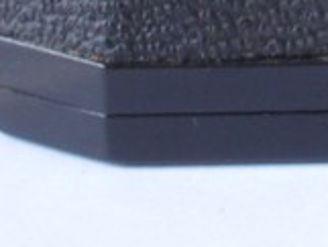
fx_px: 4248
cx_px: 1010
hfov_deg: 4.3
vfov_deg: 3.2
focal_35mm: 448
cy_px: -523
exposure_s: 1/6
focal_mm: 30
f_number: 10
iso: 400
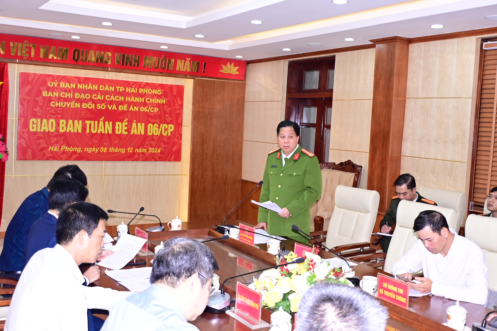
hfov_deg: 49.6
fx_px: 538
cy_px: 166
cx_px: 248
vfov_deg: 34.2
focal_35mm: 39
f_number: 3.8
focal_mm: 26
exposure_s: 1/200
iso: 1250
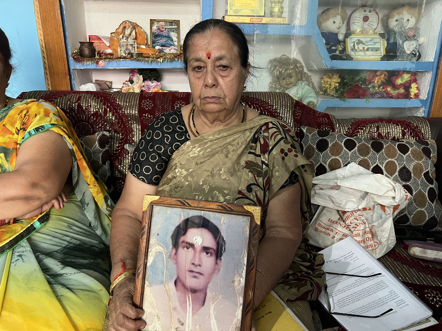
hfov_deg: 67.3
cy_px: 166
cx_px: 221
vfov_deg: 53.1
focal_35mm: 26
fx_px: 332
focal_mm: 5.7
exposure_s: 1/50
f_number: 1.5
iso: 500
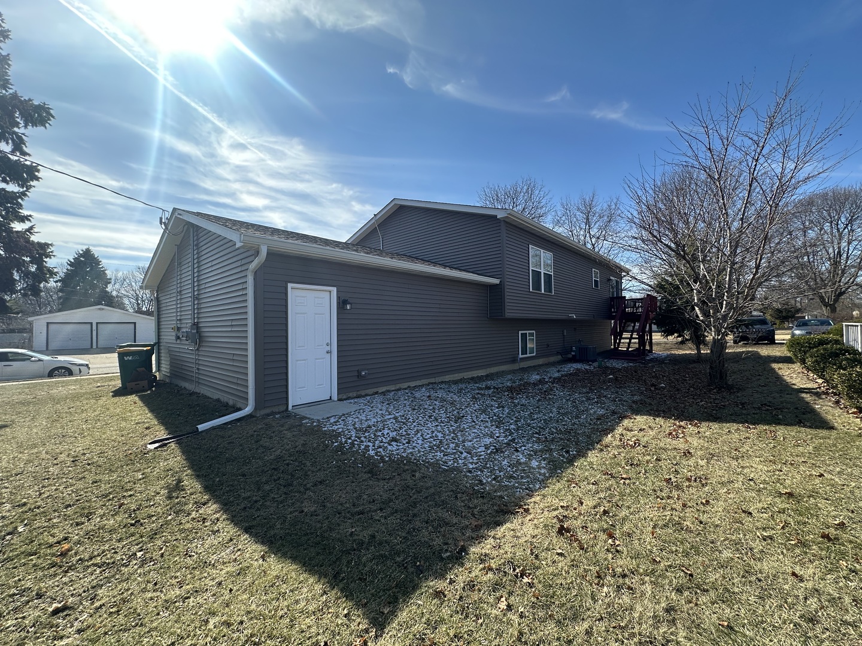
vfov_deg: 85.7
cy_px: 323
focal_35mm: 14
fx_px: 349
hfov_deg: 102.1
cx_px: 431
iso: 40
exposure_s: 1/831
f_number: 2.2
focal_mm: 2.22
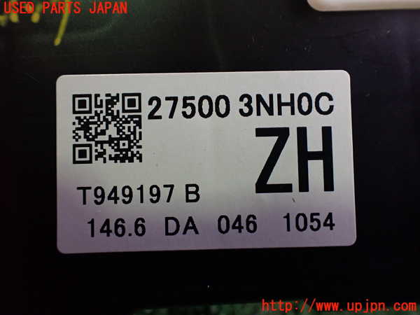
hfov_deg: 60.0
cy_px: 158
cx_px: 210
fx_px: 364
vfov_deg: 46.8
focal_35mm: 30
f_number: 2.3
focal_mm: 5.4
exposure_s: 1/125
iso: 500
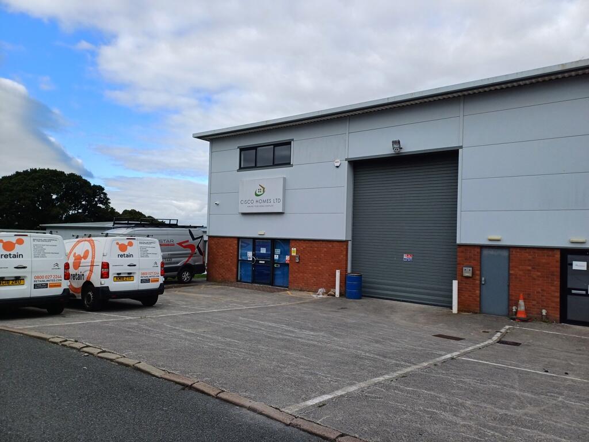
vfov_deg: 54.9
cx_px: 294
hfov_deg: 69.4
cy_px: 221
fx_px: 425
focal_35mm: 25
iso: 50
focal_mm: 4.65
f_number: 1.8
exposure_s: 1/665
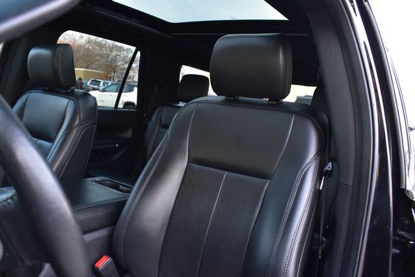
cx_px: 199
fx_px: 334
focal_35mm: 29
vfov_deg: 44.9
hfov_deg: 63.6
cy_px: 135
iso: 1600
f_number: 5.6
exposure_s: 1/15
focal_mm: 18
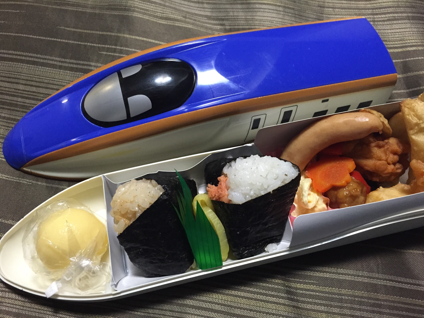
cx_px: 212
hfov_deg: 61.7
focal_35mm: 29
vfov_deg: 48.2
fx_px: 355
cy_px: 159
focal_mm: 4.15
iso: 250
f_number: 2.2
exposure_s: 1/30
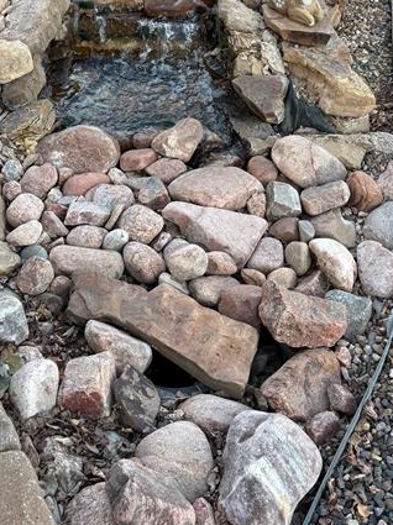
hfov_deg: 30.7
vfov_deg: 39.6
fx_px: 713
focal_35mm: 47
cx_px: 145
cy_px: 147
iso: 40
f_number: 1.6
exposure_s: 1/279
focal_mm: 5.96
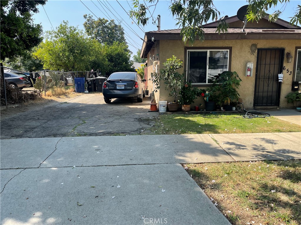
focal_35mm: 25
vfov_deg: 54.9
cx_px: 150
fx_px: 217
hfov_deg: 69.4
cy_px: 112
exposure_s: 1/1212
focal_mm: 5.1
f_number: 1.6
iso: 32
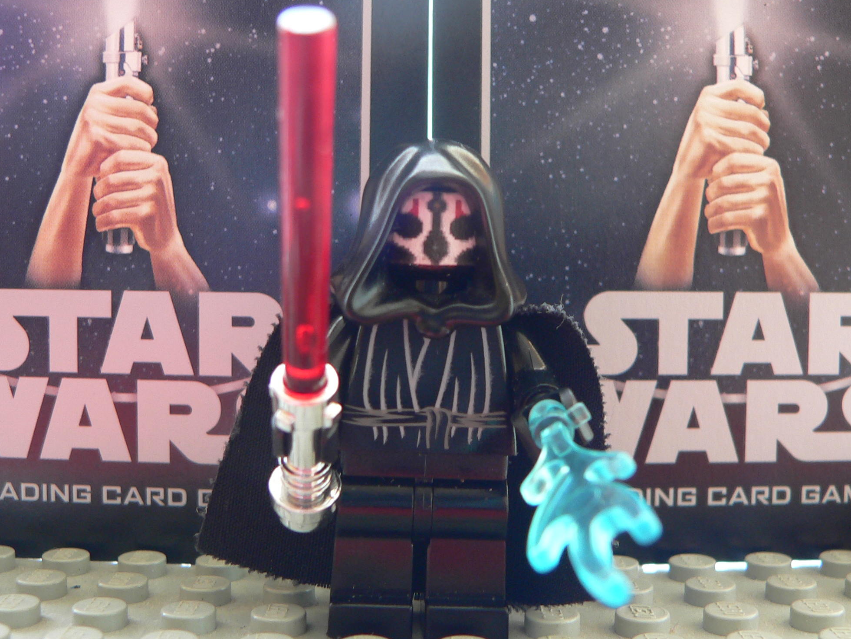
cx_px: 459
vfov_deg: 30.9
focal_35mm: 47
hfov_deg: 40.4
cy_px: 300
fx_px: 1156
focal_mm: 6
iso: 80
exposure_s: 1/4
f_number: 2.8
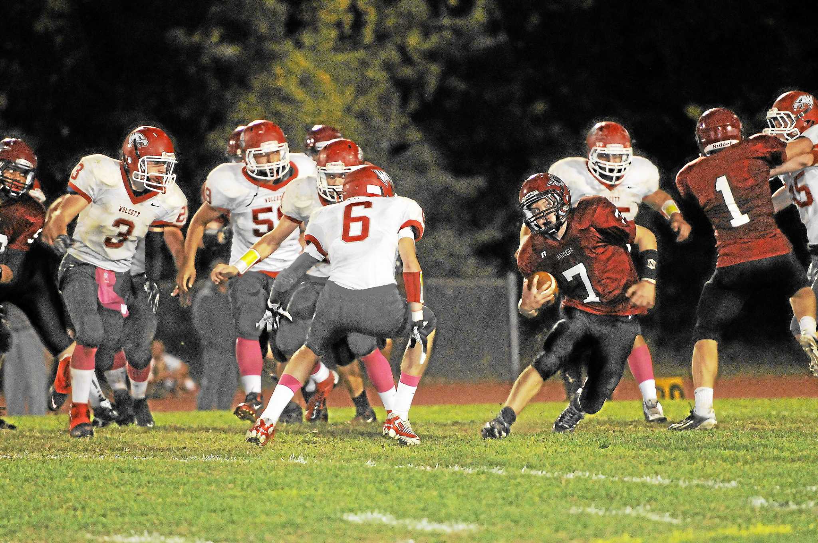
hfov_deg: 6.9
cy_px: 272
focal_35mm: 300
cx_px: 409
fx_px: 6808
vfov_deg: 4.6
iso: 1600
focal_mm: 200
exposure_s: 1/320
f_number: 2.8
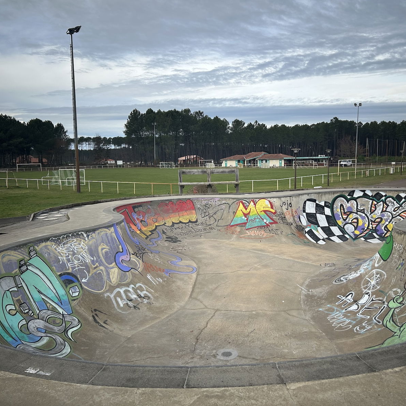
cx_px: 234
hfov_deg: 52.3
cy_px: 203
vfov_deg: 52.5
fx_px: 411
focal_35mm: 31
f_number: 1.5
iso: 50
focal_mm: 5.7
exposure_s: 1/2513
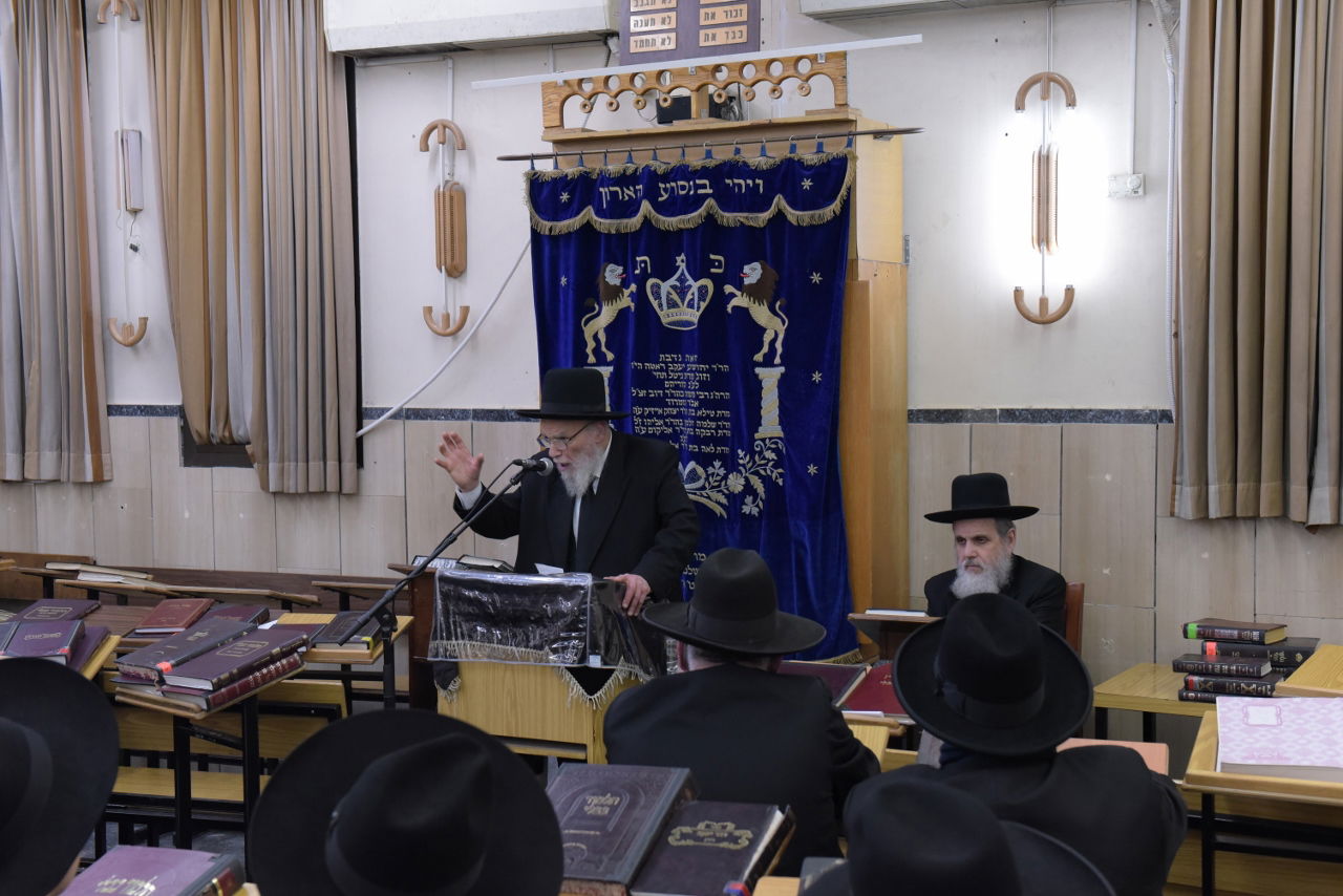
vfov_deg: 27.0
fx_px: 1866
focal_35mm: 50
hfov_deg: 39.6
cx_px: 672
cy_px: 448
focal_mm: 50
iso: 3200
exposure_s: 1/160
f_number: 6.3
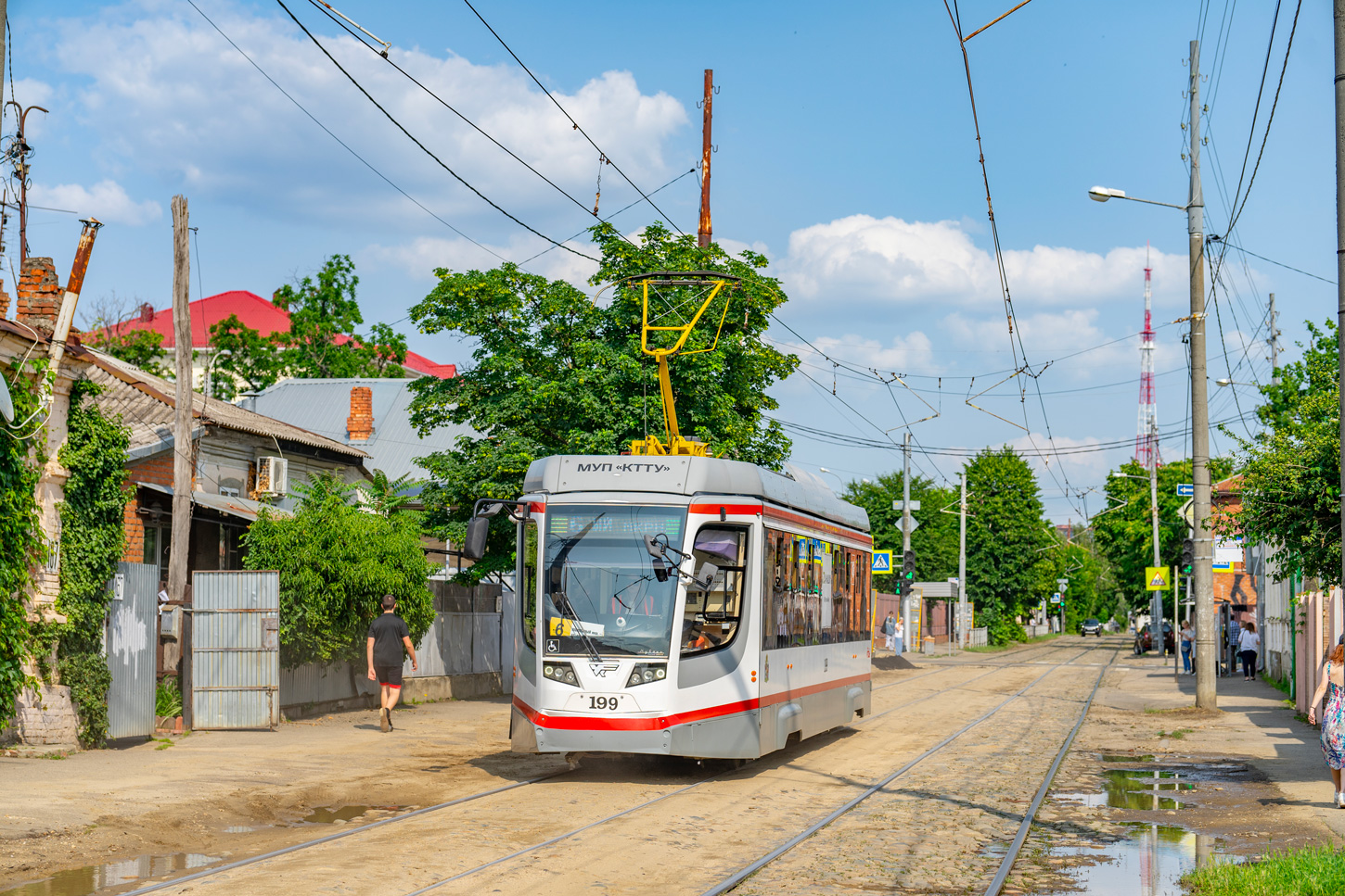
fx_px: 2802
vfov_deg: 18.2
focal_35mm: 75
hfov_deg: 27.0
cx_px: 672
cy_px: 448
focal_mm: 75
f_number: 4.5
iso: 100
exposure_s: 1/800
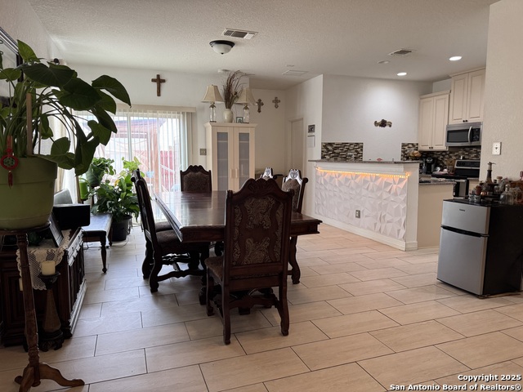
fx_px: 363
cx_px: 262
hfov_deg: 71.6
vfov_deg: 56.8
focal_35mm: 24
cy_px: 196
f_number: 1.78
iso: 200
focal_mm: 6.76
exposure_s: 1/120
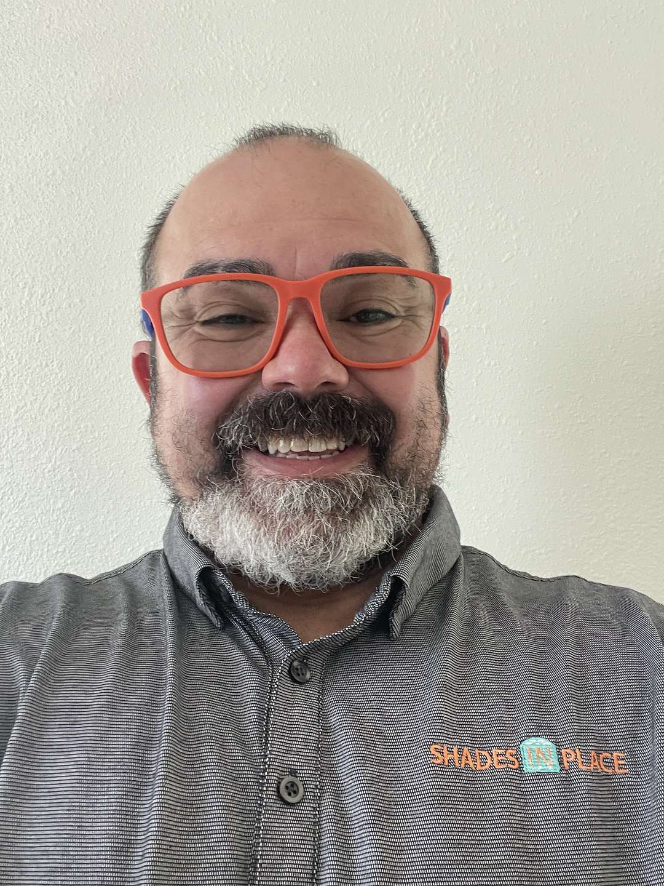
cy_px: 443
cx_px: 332
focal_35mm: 30
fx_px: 767
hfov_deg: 46.8
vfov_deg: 60.0
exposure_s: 1/60
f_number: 2.2
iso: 250
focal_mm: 2.71
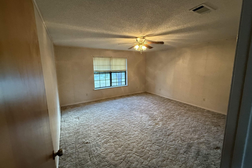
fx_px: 105
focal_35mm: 15
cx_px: 127
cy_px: 83
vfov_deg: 77.3
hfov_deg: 100.4
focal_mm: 2.22
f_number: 2.2
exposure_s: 1/60
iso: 640
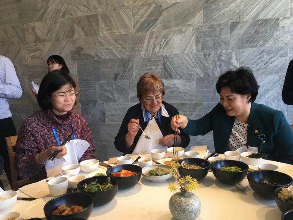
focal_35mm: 29
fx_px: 245
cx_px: 146
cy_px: 110
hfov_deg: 61.7
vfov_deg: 48.2
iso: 32
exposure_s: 1/30
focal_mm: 4.15
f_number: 2.2
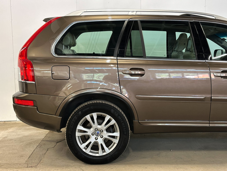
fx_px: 315
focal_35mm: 48
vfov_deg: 30.3
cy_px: 86
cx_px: 114
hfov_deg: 39.6
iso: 250
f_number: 1.8
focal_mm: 6.86
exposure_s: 1/50
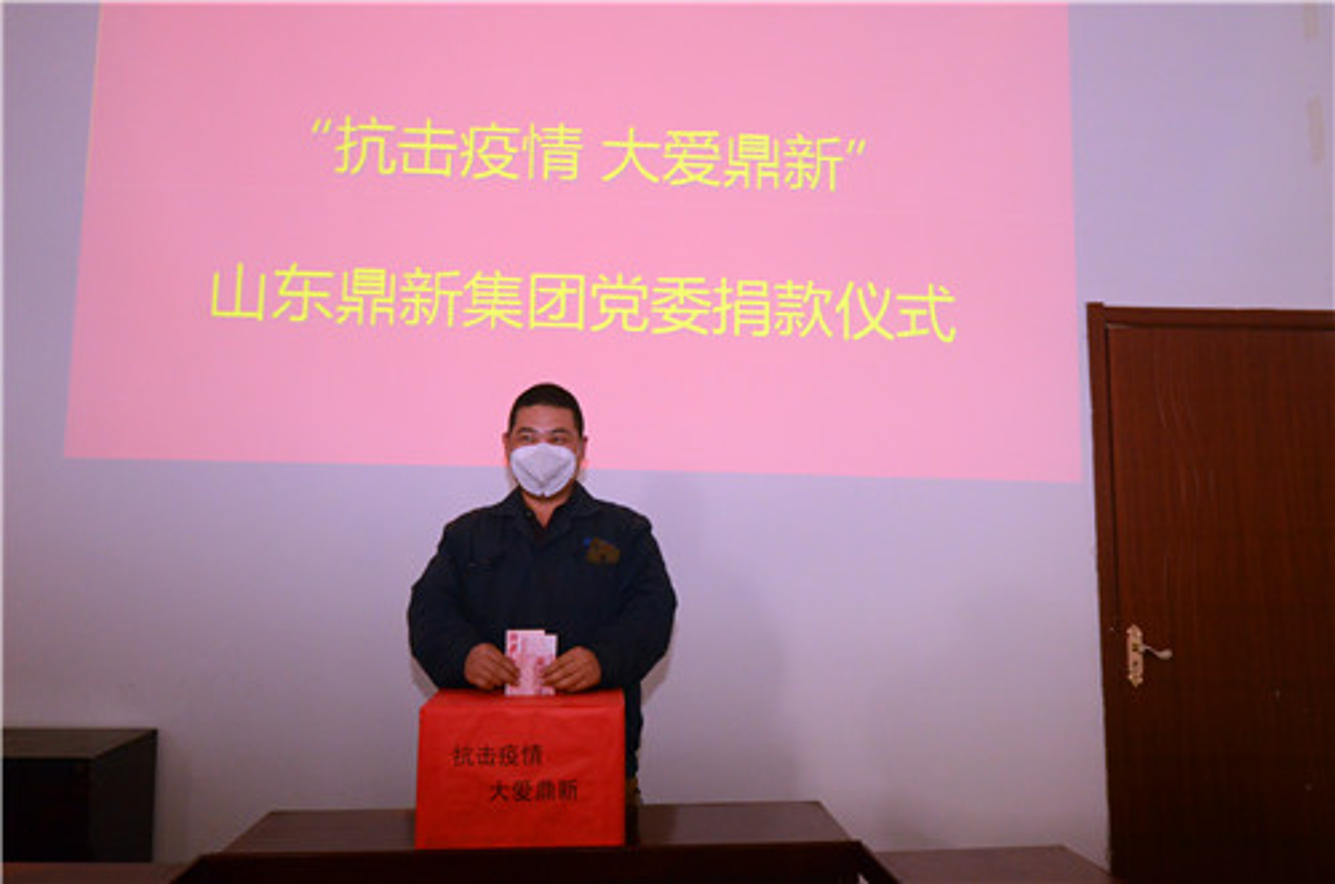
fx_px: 1055
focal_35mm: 28
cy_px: 442
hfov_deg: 64.7
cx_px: 668
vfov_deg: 45.5
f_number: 4
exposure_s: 1/60
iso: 2000
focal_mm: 19
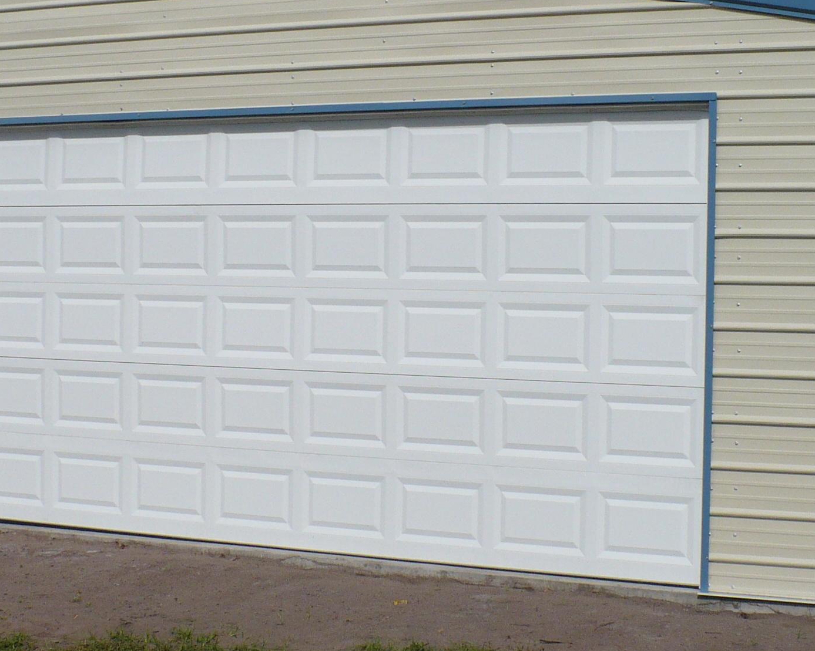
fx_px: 1929
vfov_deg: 19.2
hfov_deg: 23.8
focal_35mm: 80
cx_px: 440
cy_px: 323
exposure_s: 1/500
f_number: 8
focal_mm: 6.1
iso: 100
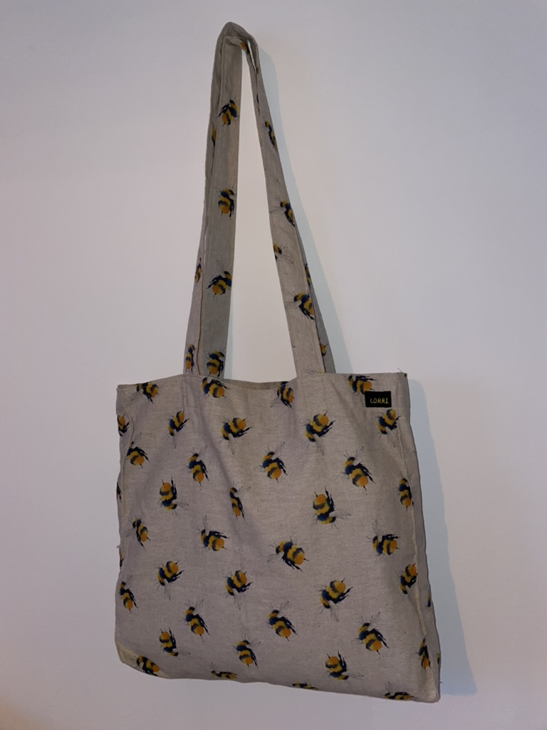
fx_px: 548
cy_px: 365
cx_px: 274
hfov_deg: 53.1
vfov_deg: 67.3
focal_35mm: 26
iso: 50
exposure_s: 1/33
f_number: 1.6
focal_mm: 4.2
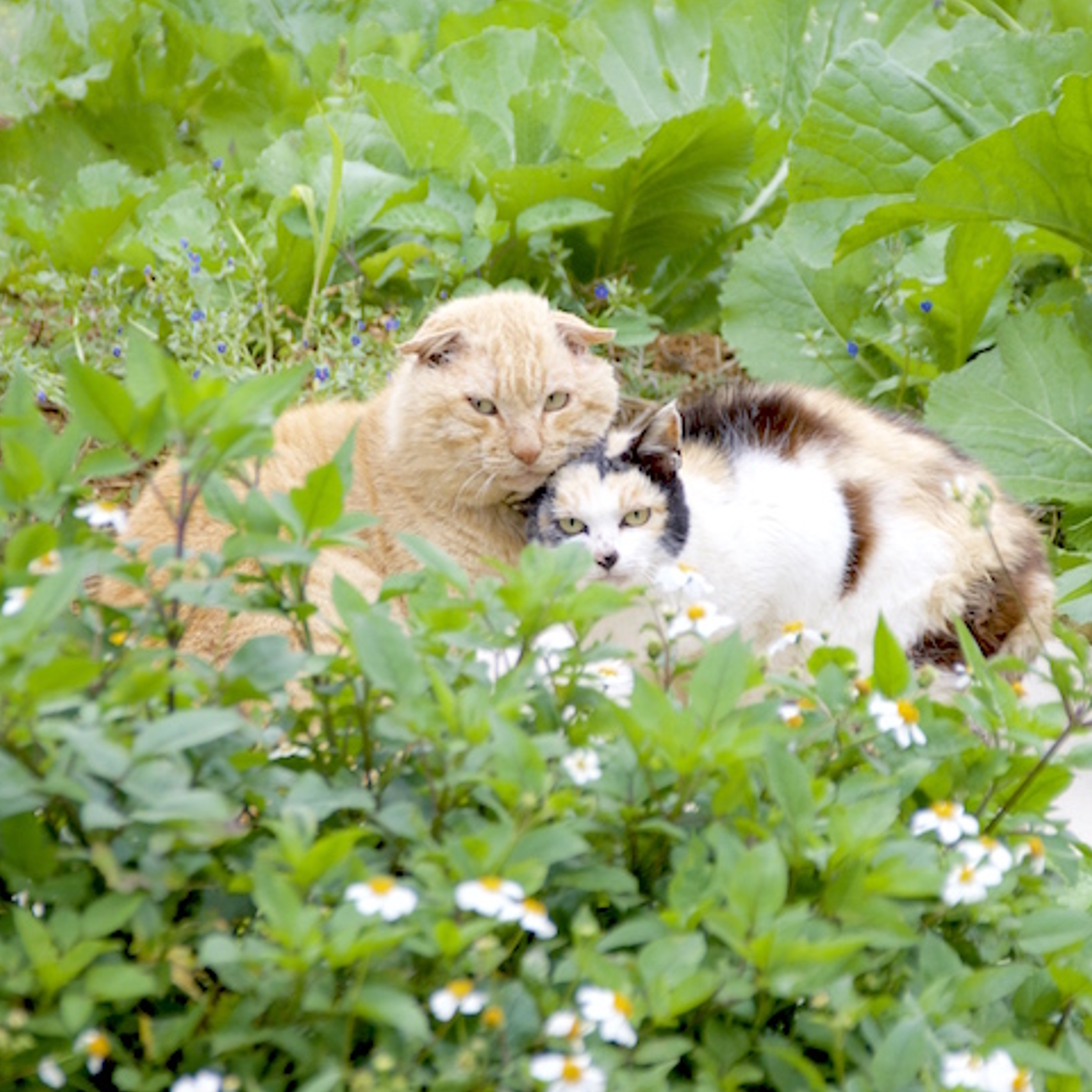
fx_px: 17096
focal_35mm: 479
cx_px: 639
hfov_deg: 3.7
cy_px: 546
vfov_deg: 3.7
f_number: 6.3
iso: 400
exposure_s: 1/320
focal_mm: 250
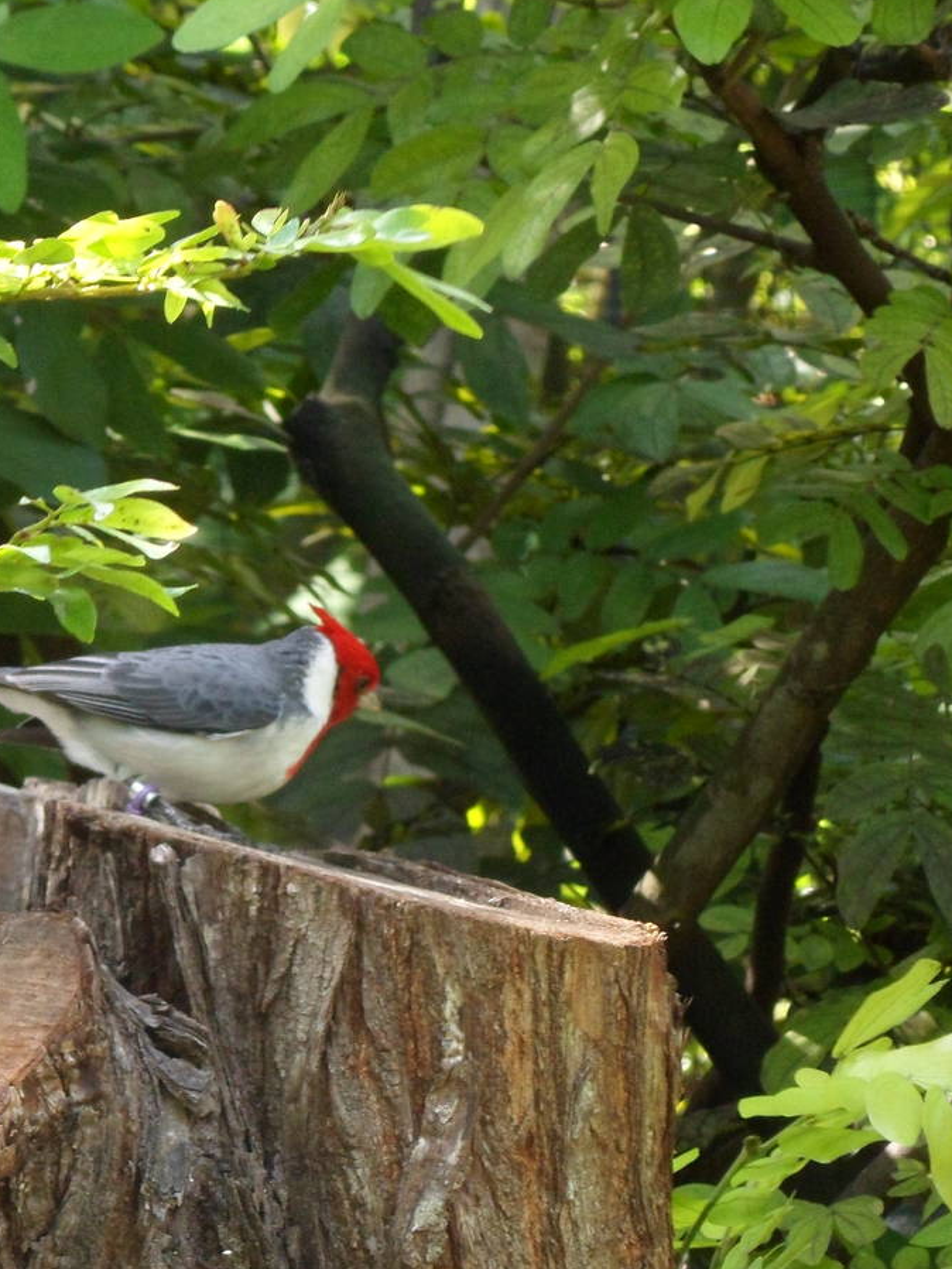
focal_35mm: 358
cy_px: 820
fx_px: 13121
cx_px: 218
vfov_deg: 5.5
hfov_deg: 4.2
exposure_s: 1/60
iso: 160
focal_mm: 36.2
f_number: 5.6
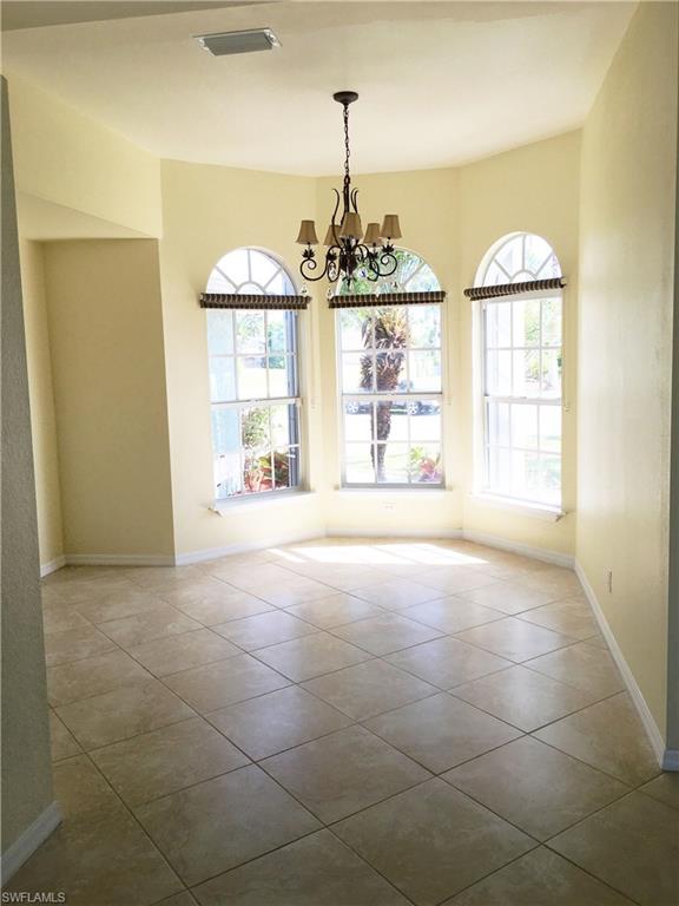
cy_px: 453
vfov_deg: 61.7
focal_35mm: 29
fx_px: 758
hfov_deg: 48.2
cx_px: 340
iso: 25
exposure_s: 1/183
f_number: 2.2
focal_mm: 4.15
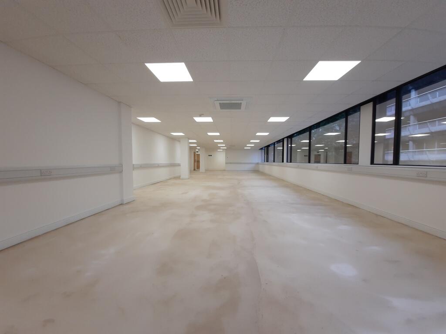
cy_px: 167
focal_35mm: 13
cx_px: 223
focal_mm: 1.74
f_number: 2.2
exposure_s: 1/50
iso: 50
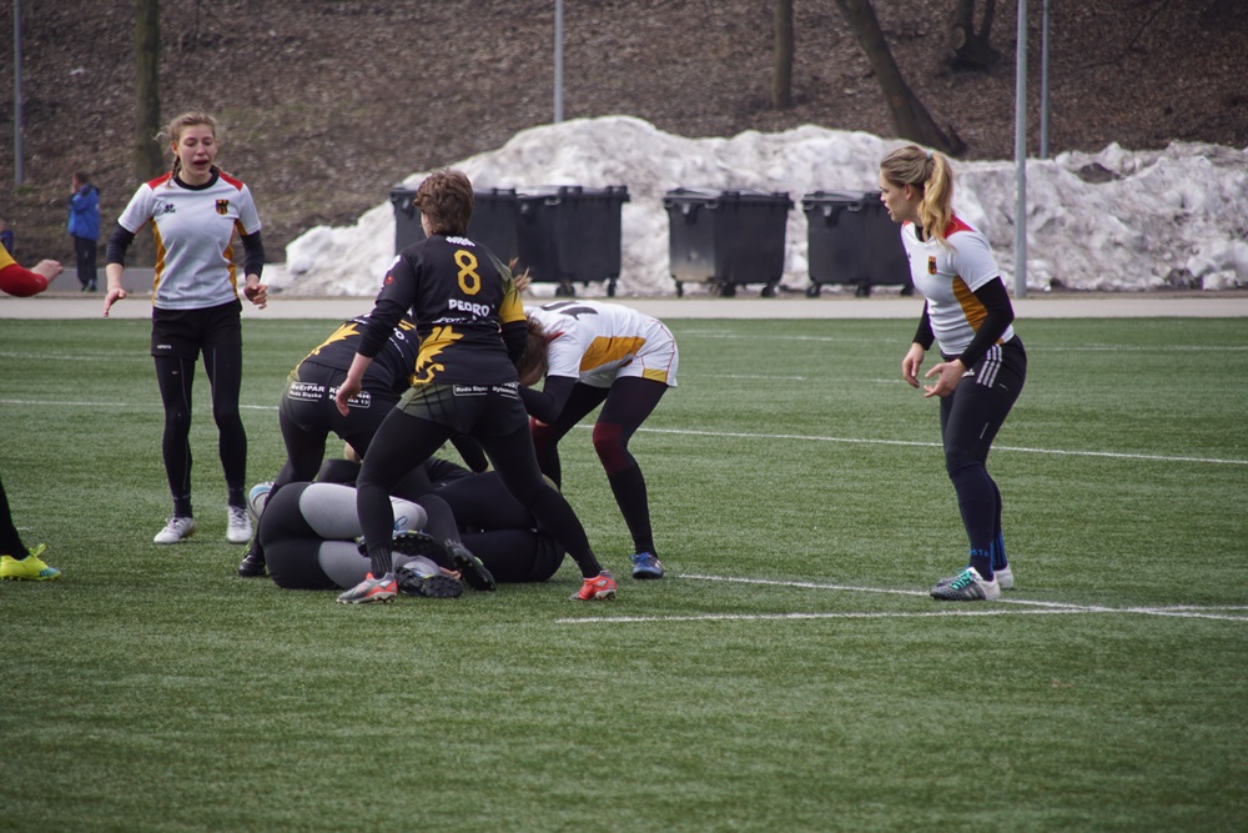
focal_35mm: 300
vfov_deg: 4.6
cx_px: 624
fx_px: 10401
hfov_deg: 6.9
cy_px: 416
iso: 160
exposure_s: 1/320
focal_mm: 200
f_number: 6.3
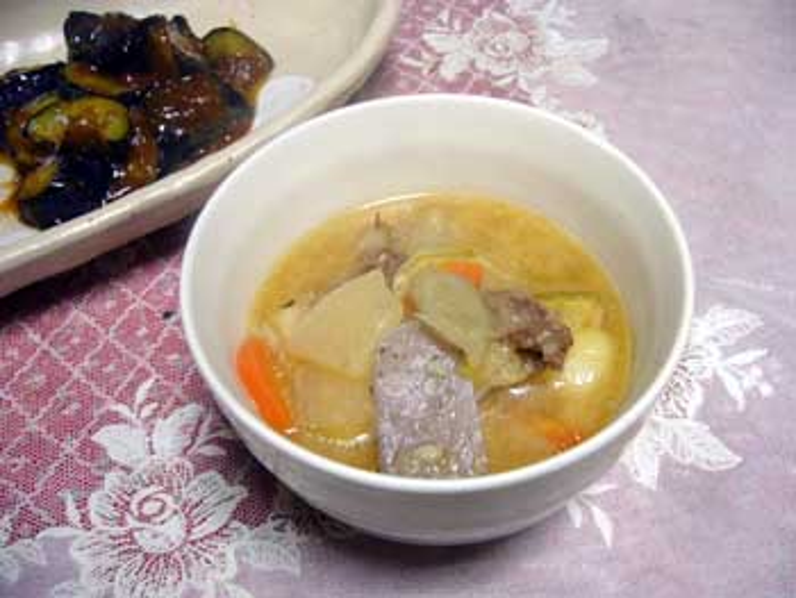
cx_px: 398
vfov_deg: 40.7
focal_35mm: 35
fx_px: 805
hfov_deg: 52.6
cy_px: 299
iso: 80
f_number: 2.8
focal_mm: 5.8
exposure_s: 1/8
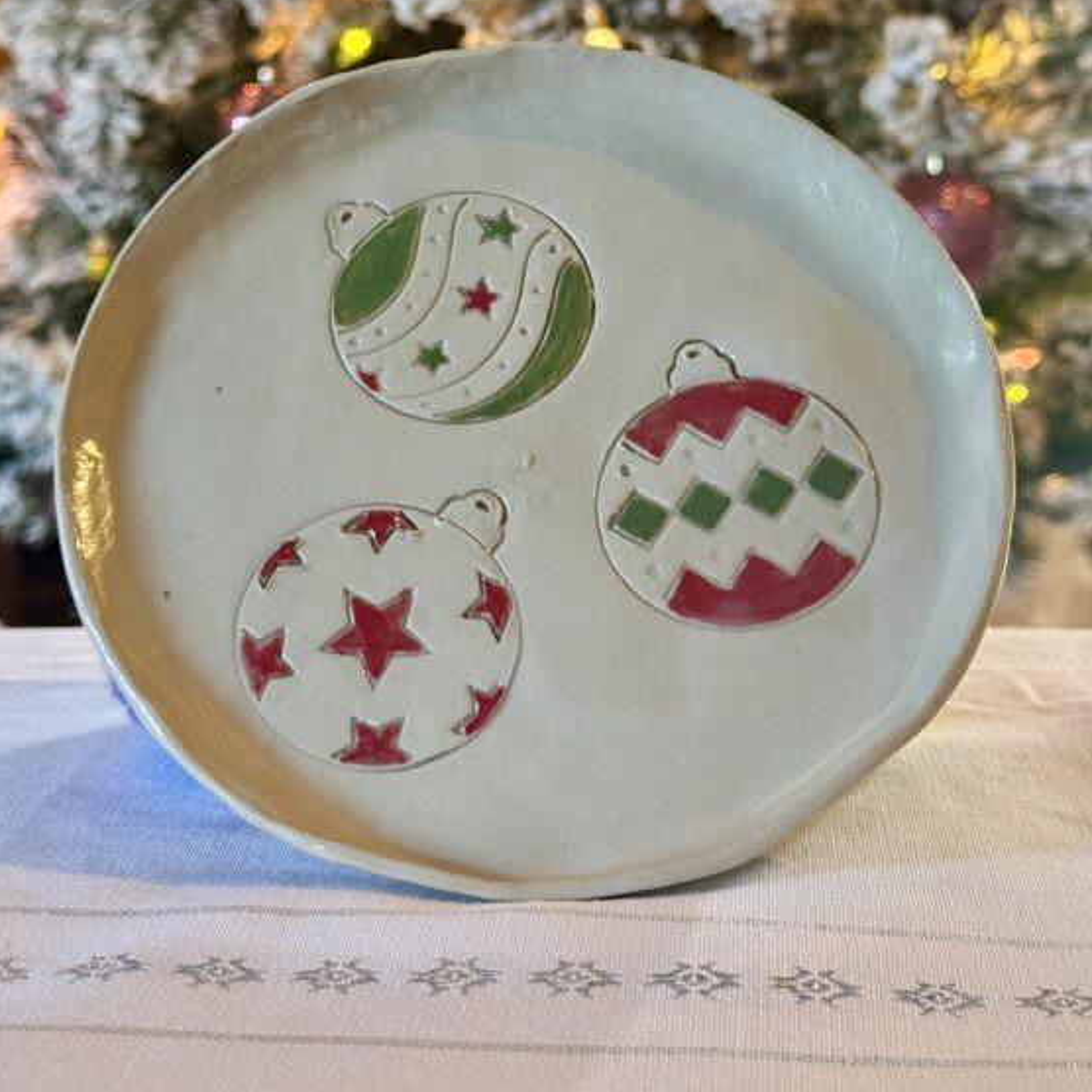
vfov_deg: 28.0
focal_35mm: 61
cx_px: 552
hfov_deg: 28.2
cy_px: 355
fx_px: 2177
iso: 250
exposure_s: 1/36
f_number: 1.78
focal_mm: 6.76
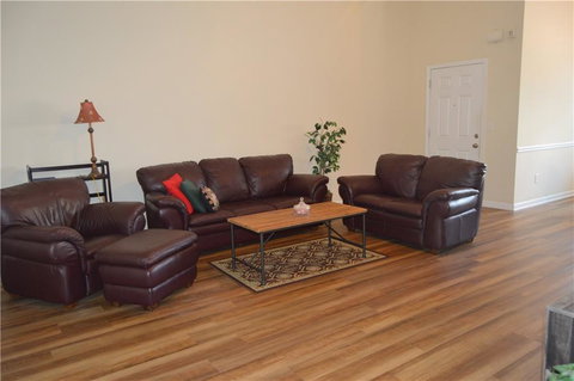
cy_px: 190
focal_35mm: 27
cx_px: 287
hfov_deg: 67.4
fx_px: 430
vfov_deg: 47.8
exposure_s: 1/60
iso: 1400
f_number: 3.5
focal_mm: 18
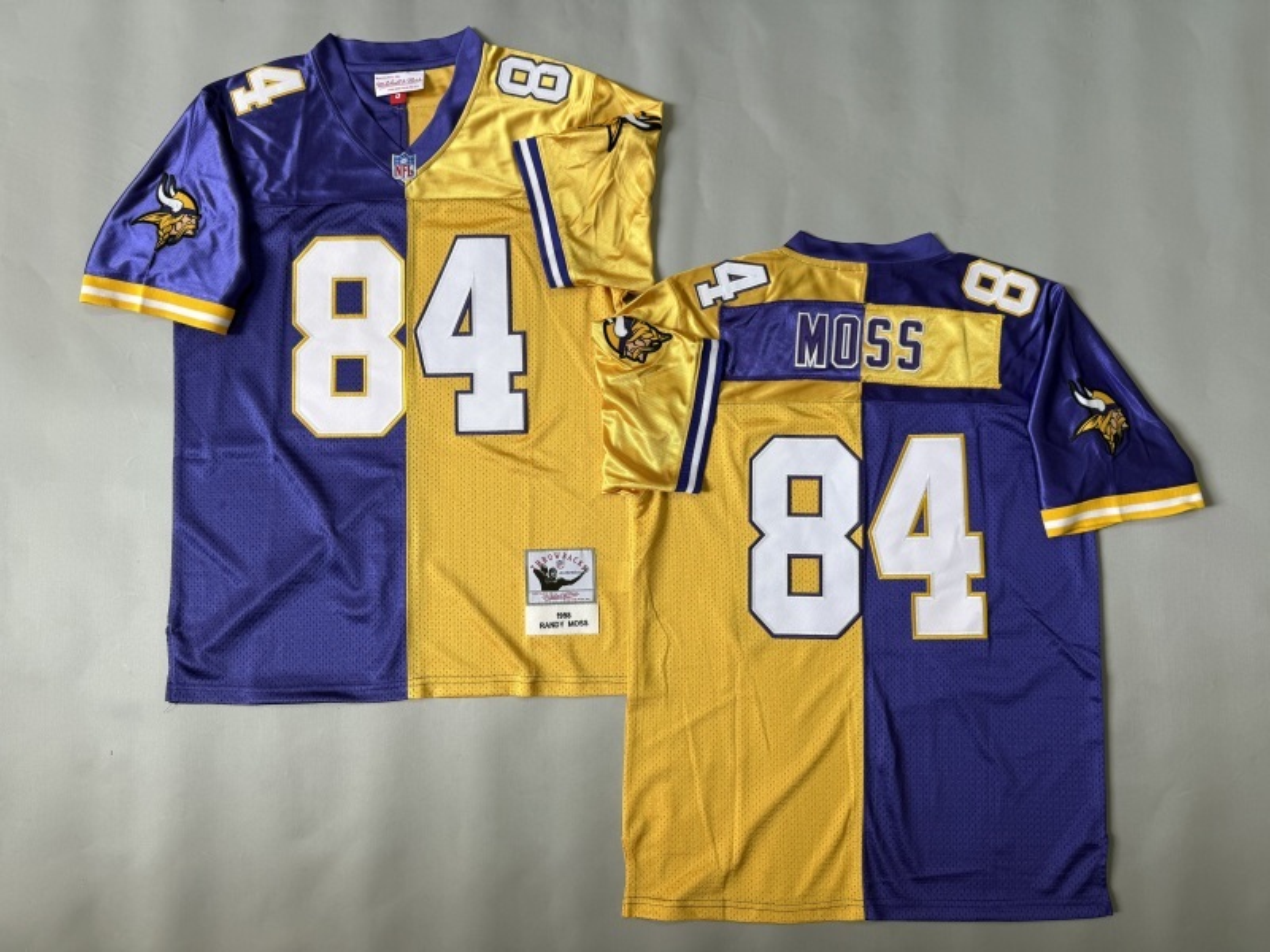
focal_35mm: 24
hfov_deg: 71.6
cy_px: 476
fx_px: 881
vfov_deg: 56.8
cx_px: 635
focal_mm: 6.76
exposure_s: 1/121
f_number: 1.78
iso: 80
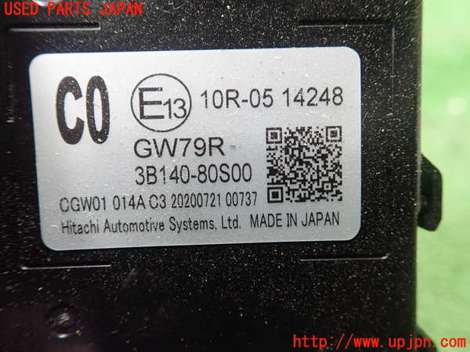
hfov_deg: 60.0
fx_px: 407
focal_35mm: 30
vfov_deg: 46.8
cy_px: 176
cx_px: 235
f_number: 2.3
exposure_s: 1/100
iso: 800
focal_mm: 5.5
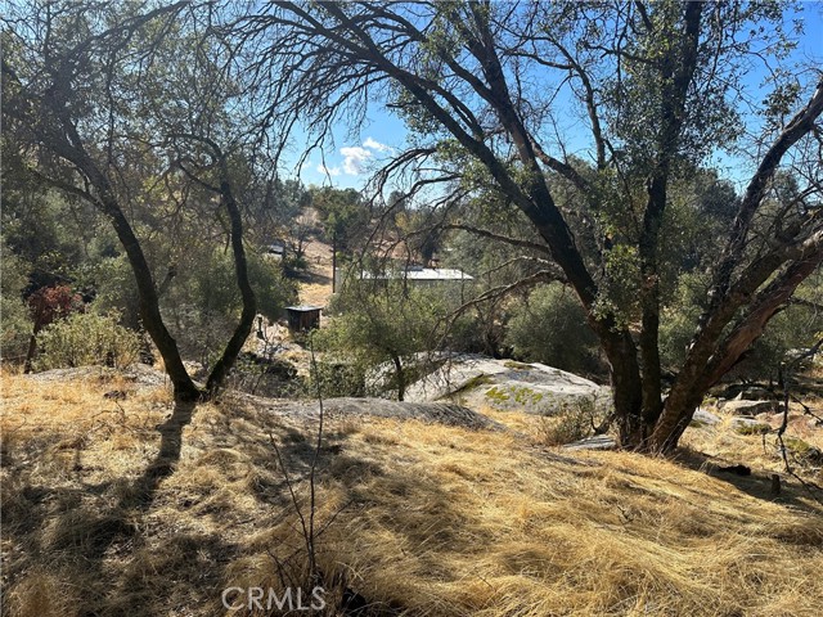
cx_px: 412
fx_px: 571
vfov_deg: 56.8
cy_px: 308
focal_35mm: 24
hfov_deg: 71.6
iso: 80
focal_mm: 6.86
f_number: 1.78
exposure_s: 1/2732
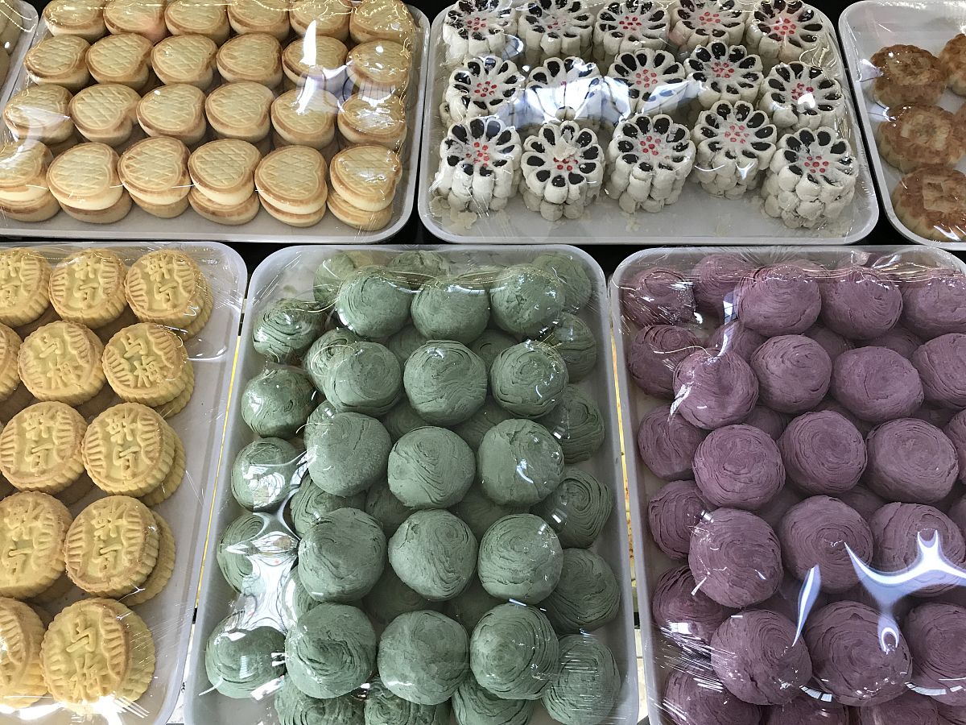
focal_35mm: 28
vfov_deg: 49.7
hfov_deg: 63.4
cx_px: 483
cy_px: 362
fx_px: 781
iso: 32
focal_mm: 3.99
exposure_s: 1/33
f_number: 1.8
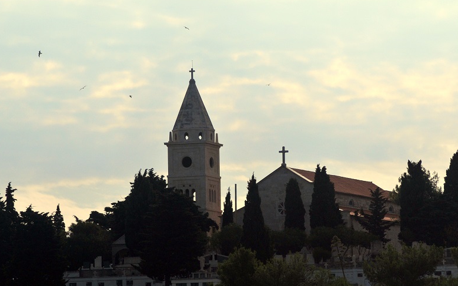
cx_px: 277
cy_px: 182
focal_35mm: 333
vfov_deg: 3.9
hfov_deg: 6.3
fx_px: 4157
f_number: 6.3
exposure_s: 1/5000
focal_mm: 170
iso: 320
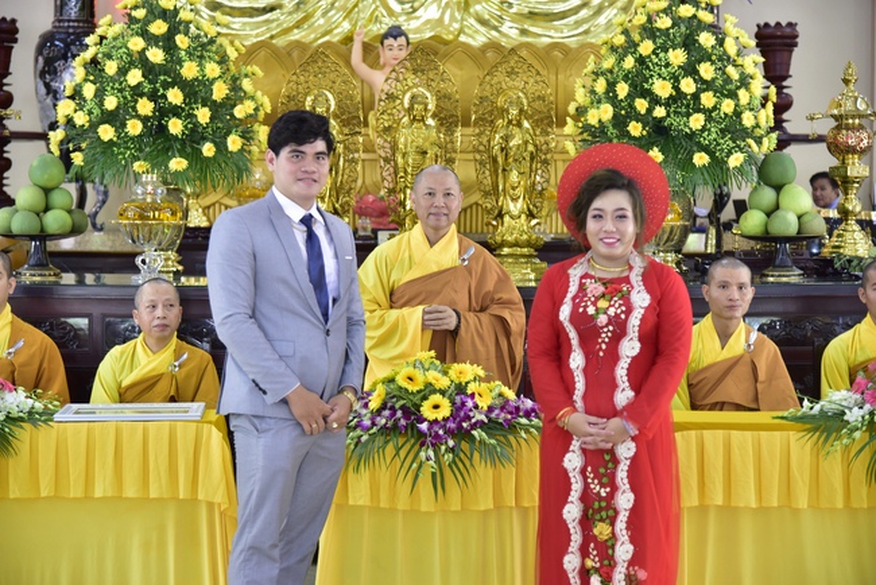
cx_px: 438
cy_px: 292
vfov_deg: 17.5
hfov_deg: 26.0
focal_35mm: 78
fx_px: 1899
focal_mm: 78
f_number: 4
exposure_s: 1/40
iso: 800
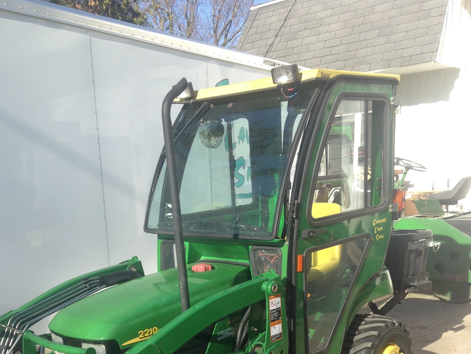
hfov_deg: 42.1
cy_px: 310
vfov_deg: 30.9
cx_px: 235
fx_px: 612
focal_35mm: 45
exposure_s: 1/596
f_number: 2.4
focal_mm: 4.12
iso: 50
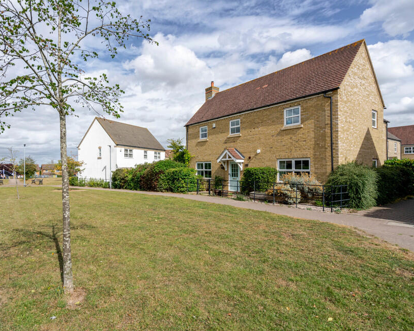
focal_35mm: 19
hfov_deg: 82.1
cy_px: 166
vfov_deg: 70.9
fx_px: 233
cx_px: 162
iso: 250
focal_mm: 16
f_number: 8
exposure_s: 1/1000
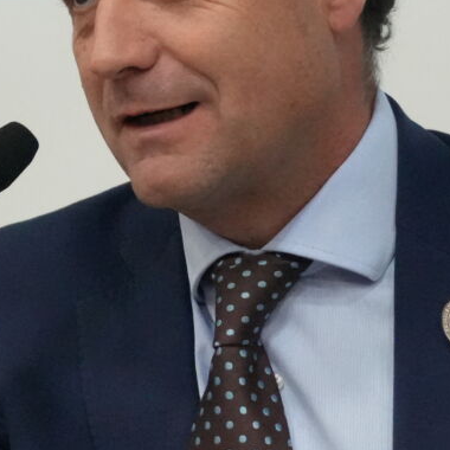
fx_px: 3515
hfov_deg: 7.2
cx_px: -139
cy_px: 266
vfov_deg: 7.3
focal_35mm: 239
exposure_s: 1/125
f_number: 5.6
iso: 6400
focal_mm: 44
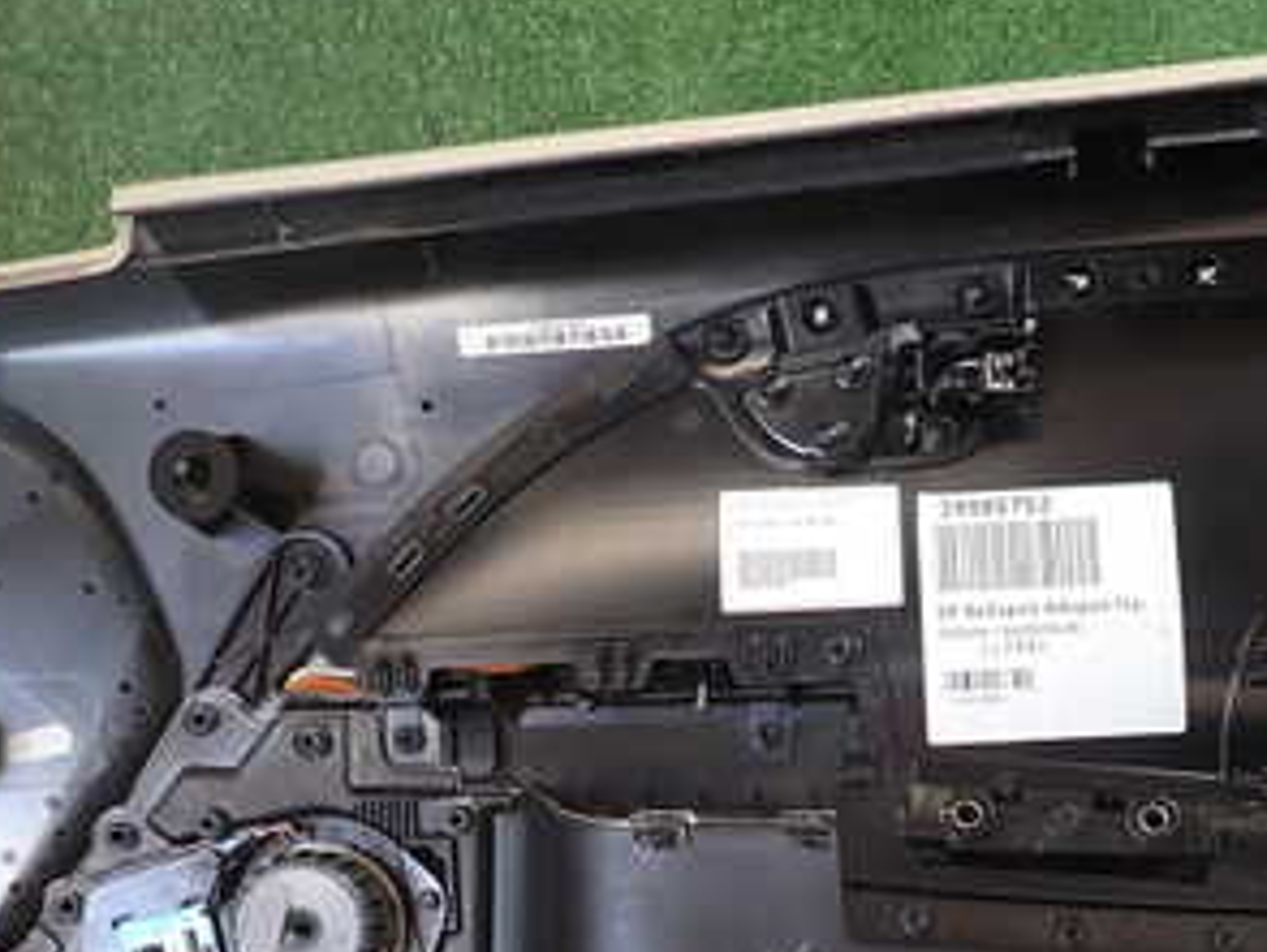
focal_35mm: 51
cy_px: 840
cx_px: 957
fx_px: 1868
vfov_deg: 27.7
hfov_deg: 36.5
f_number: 2
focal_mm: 4.5
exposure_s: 1/60
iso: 160
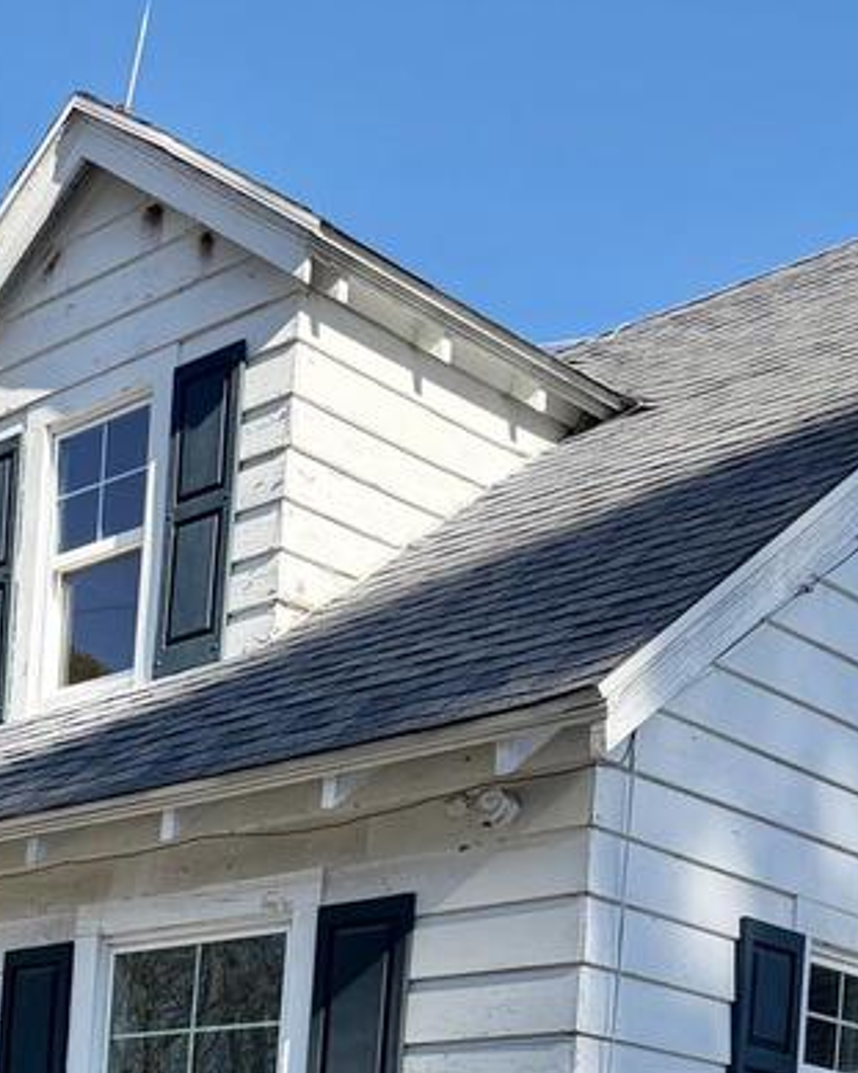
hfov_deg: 21.8
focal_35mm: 65
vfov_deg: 25.9
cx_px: -160
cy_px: 1305
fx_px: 2064
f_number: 1.78
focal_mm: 6.76
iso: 100
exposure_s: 1/3953
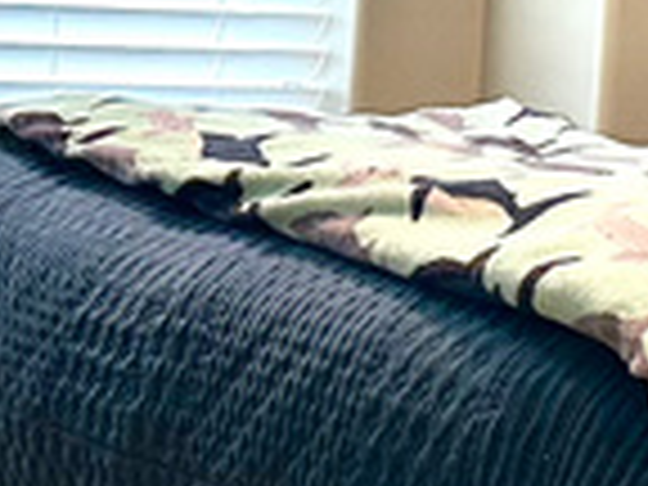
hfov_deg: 11.6
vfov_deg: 8.6
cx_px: 270
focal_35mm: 171
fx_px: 3201
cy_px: 4
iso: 200
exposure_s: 1/60
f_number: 1.78
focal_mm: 6.86
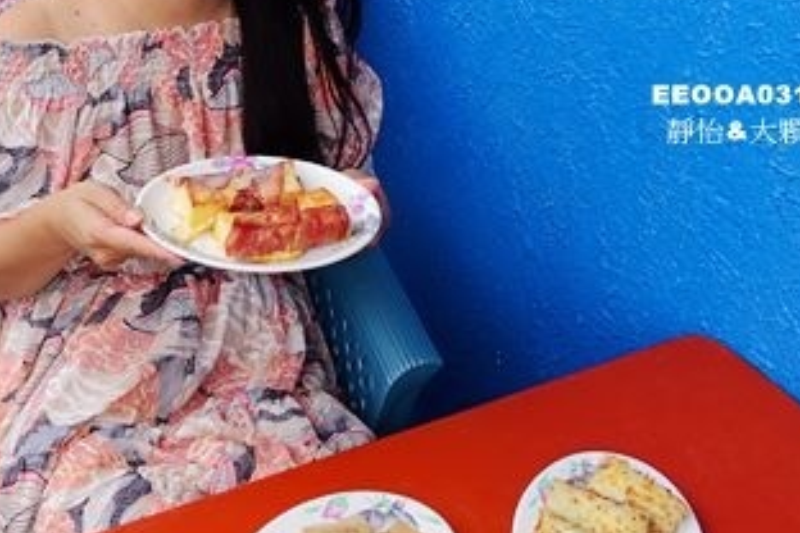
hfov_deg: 38.9
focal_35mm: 50
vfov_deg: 26.2
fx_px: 1111
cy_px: 65
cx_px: 238
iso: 125
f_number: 2.8
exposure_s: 1/500
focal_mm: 8.8
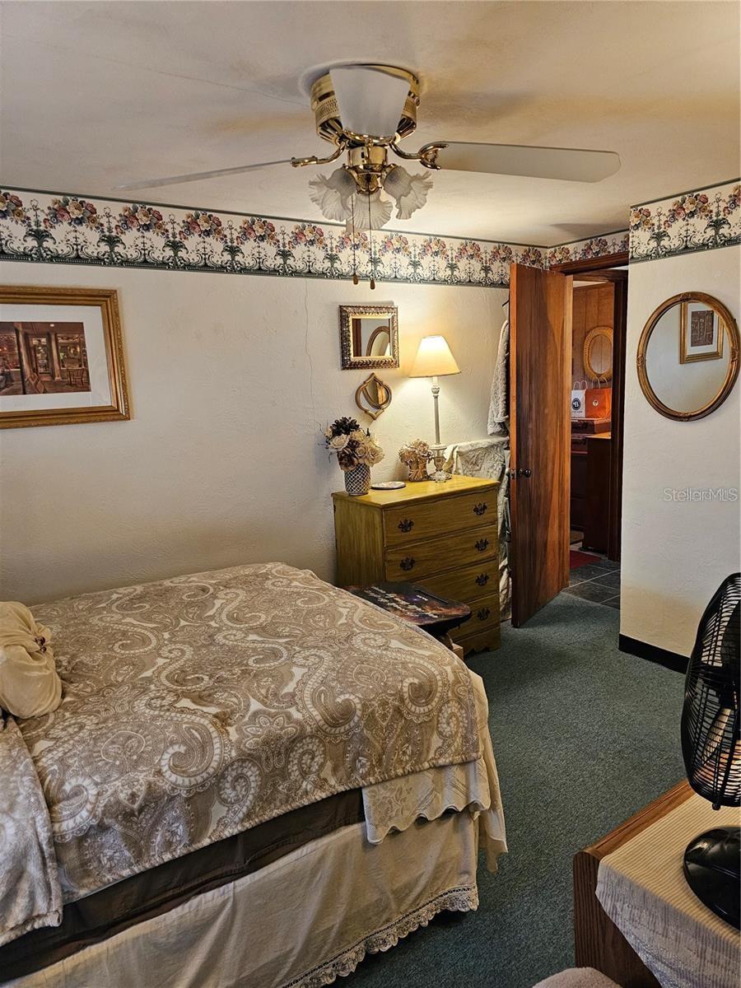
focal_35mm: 23
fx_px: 656
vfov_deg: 73.9
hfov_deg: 58.9
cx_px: 370
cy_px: 494
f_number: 1.7
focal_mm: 6.3
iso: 800
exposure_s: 1/120
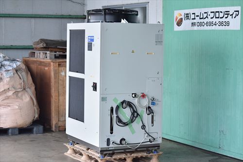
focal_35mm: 82
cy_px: 81
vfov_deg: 16.6
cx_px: 122
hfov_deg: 24.6
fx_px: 557
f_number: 6.3
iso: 1250
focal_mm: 55
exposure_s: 1/25
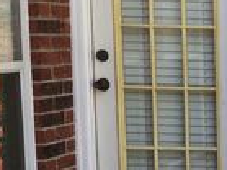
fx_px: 937
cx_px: 492
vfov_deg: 10.2
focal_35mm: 143
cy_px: 183
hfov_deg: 11.9
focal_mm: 3.3
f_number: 2.4
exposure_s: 1/120
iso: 25
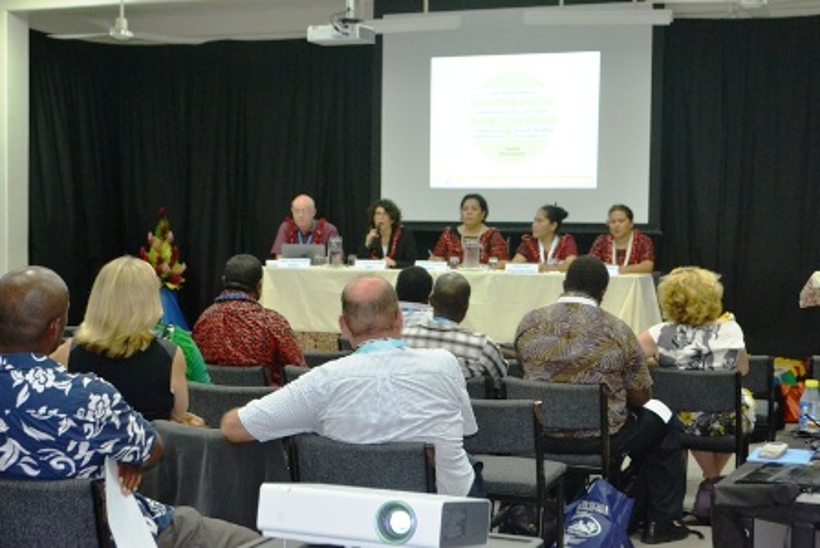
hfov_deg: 33.4
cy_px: 274
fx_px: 1367
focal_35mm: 60
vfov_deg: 22.6
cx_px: 410
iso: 2000
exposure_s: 1/60
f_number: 5.3
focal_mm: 40
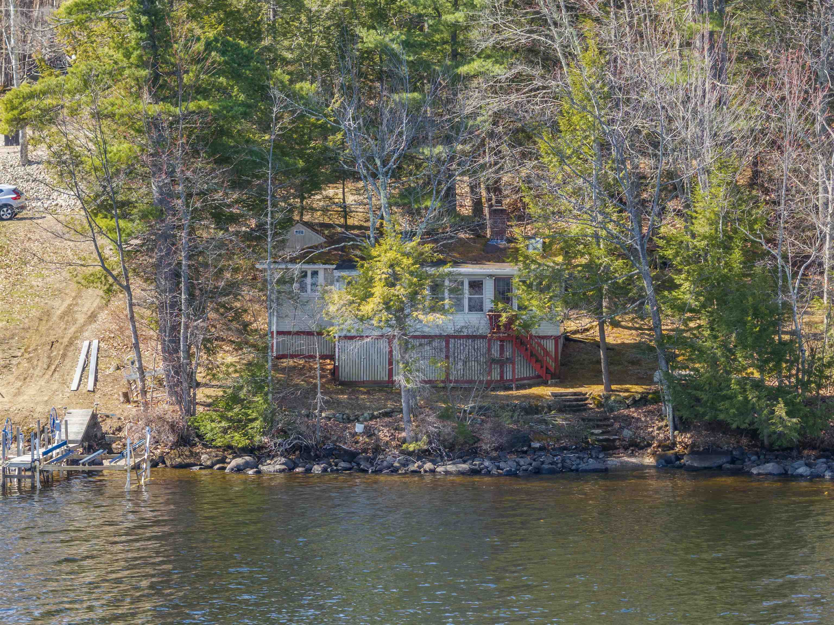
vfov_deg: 8.9
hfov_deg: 11.9
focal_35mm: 166
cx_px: 417
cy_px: 312
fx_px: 3998
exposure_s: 1/120
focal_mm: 30.71
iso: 100
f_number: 3.4
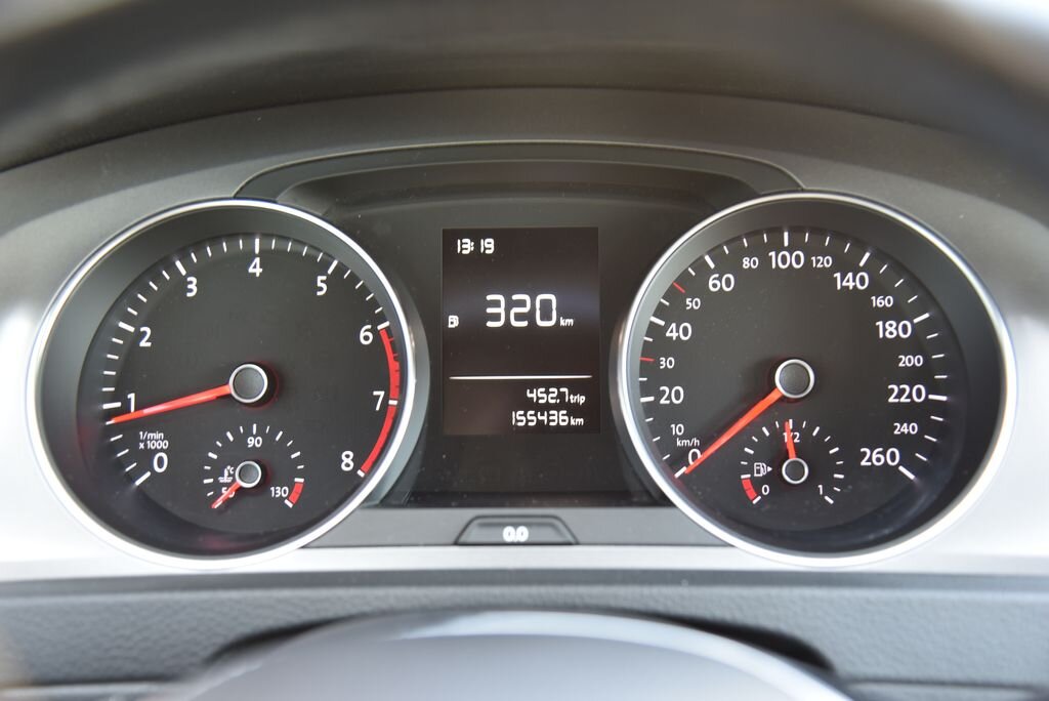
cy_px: 350
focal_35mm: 48
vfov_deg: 28.1
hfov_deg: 41.1
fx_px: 1399
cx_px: 524
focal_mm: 48
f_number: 4
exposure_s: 1/15
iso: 500
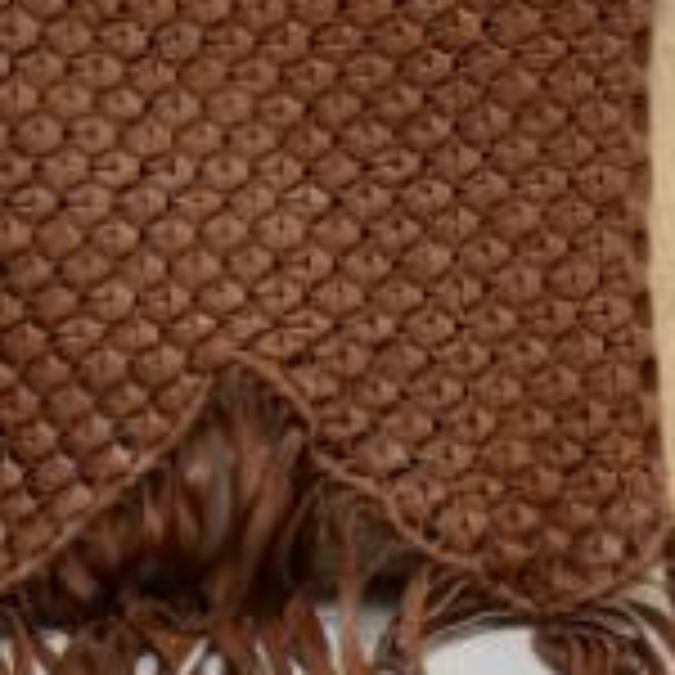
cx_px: 232
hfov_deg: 7.9
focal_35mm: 221
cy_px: 40
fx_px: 4876
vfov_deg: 7.9
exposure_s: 1/80
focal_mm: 58
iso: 1000
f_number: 5
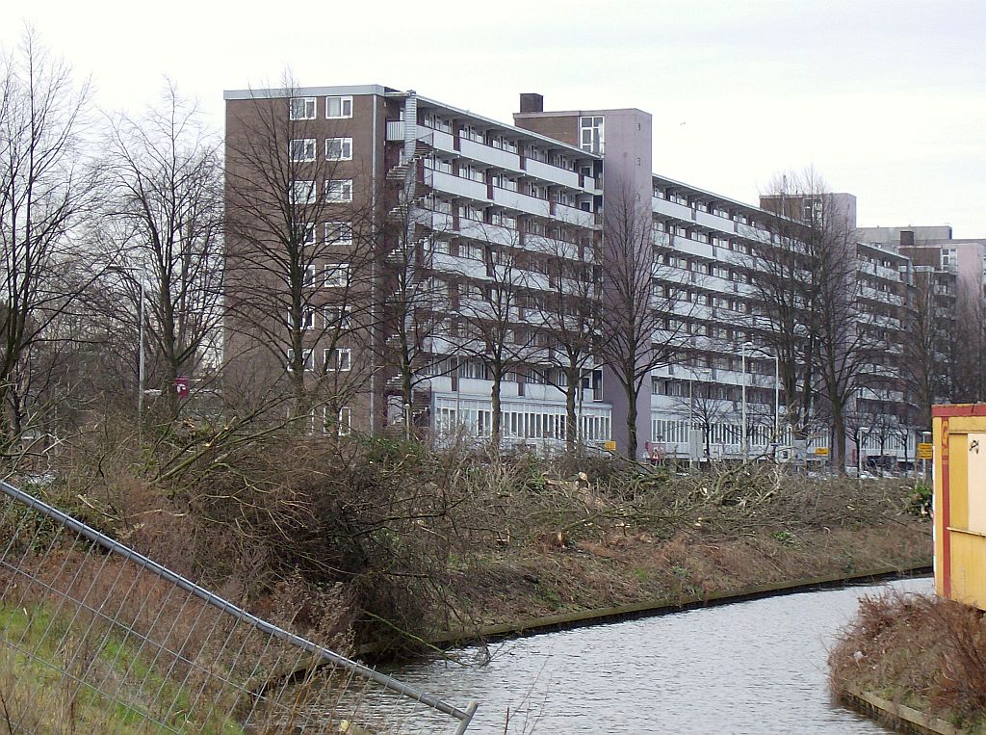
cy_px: 368
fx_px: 3069
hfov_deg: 18.3
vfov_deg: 13.7
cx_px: 493
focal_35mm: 108
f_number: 4.8
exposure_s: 1/164
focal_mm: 18
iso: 100
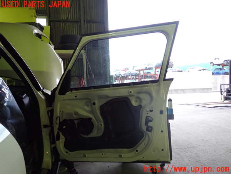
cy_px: 87
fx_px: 167
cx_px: 116
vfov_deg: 54.9
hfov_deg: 69.4
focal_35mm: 25
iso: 250
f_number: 2
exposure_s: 1/30
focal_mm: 4.5
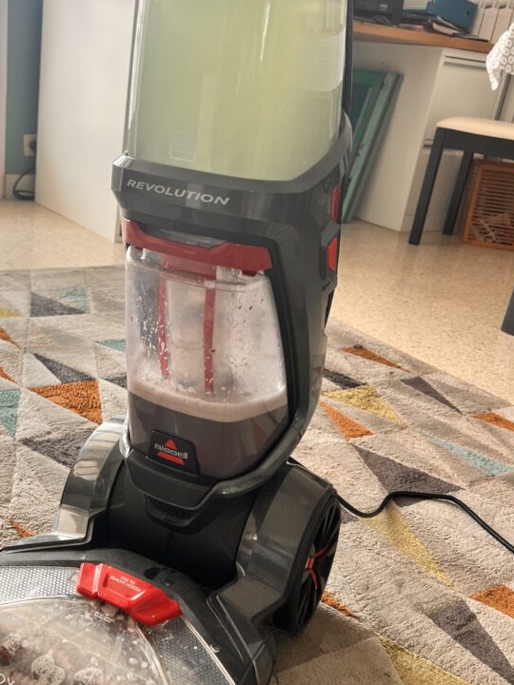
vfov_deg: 49.9
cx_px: 159
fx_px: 733
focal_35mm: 37
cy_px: 401
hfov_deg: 38.1
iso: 50
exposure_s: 1/121
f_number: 1.5
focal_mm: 5.7
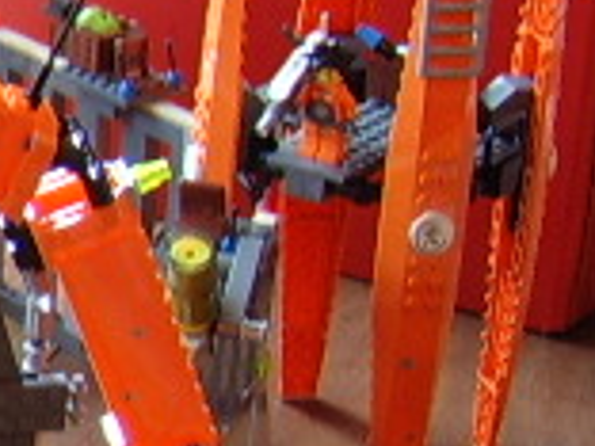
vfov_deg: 11.6
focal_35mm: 127
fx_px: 2183
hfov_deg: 14.4
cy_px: 370
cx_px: -317
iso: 100
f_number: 2.7
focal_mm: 8.13
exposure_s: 1/11
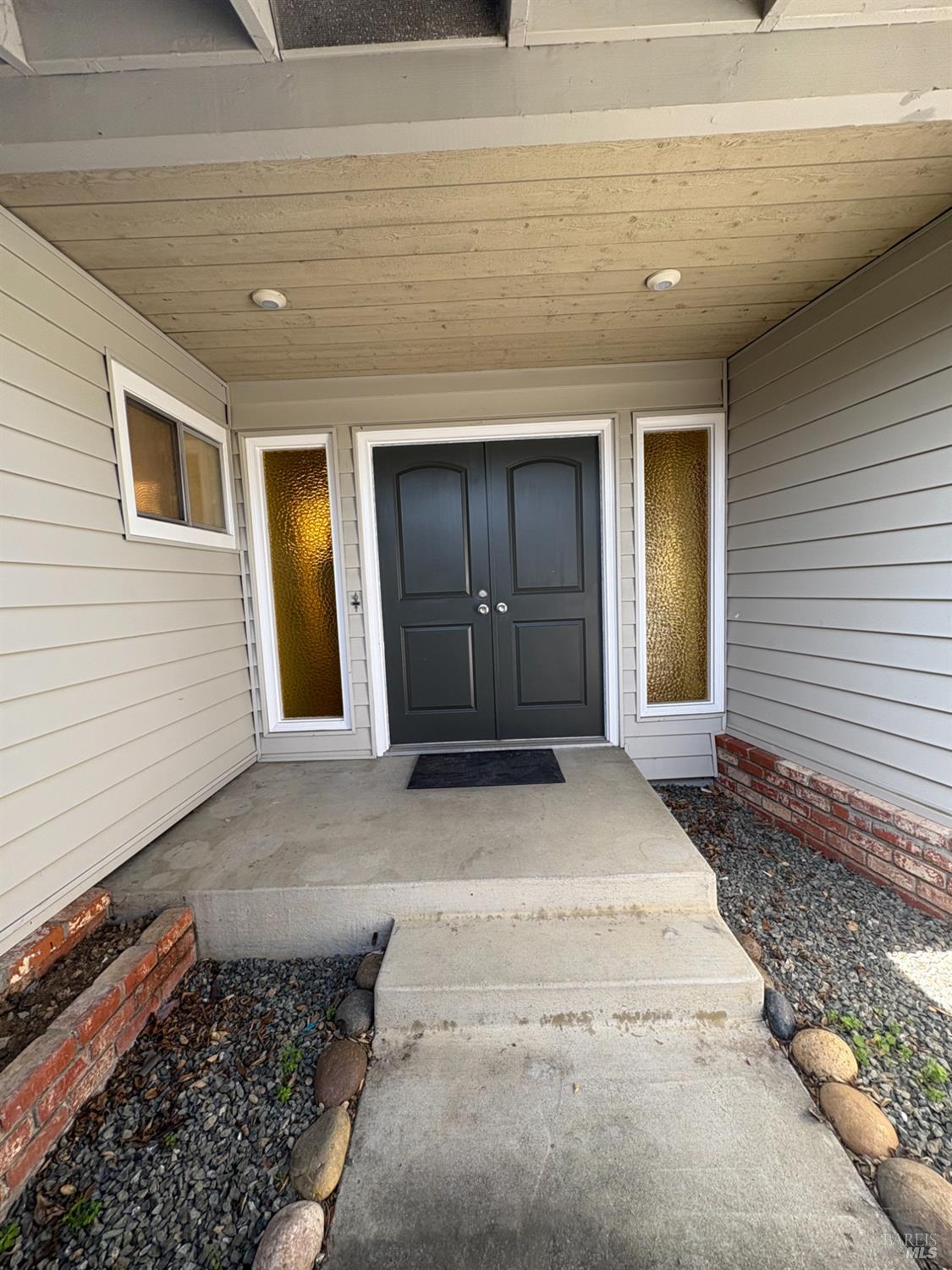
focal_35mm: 14
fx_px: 513
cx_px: 476
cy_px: 635
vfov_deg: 102.1
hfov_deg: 85.7
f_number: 2.2
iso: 40
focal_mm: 2.22
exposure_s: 1/140
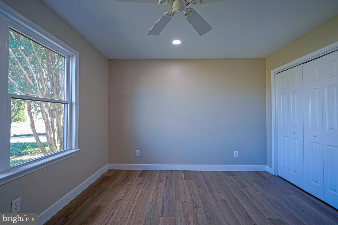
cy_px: 112
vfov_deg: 73.7
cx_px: 169
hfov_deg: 96.7
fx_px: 150
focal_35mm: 16
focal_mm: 16
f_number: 4
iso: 640
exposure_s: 1/160
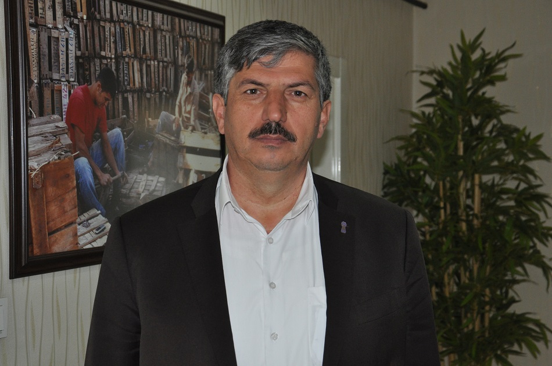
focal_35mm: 68
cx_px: 276
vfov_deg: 20.1
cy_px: 183
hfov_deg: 29.9
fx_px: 1033
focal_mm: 45
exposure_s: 1/60
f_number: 4.8
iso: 800
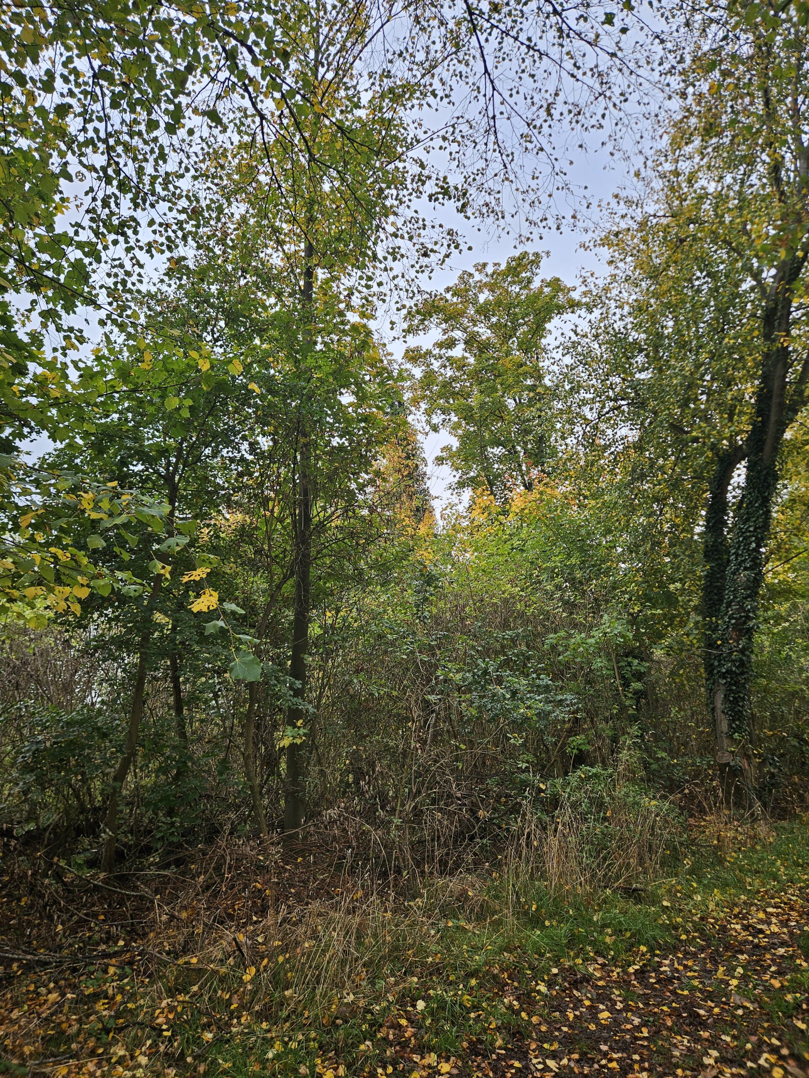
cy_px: 539
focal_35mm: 23
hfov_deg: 58.9
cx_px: 404
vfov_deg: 73.9
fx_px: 717
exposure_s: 1/475
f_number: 1.8
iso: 25
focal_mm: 5.4
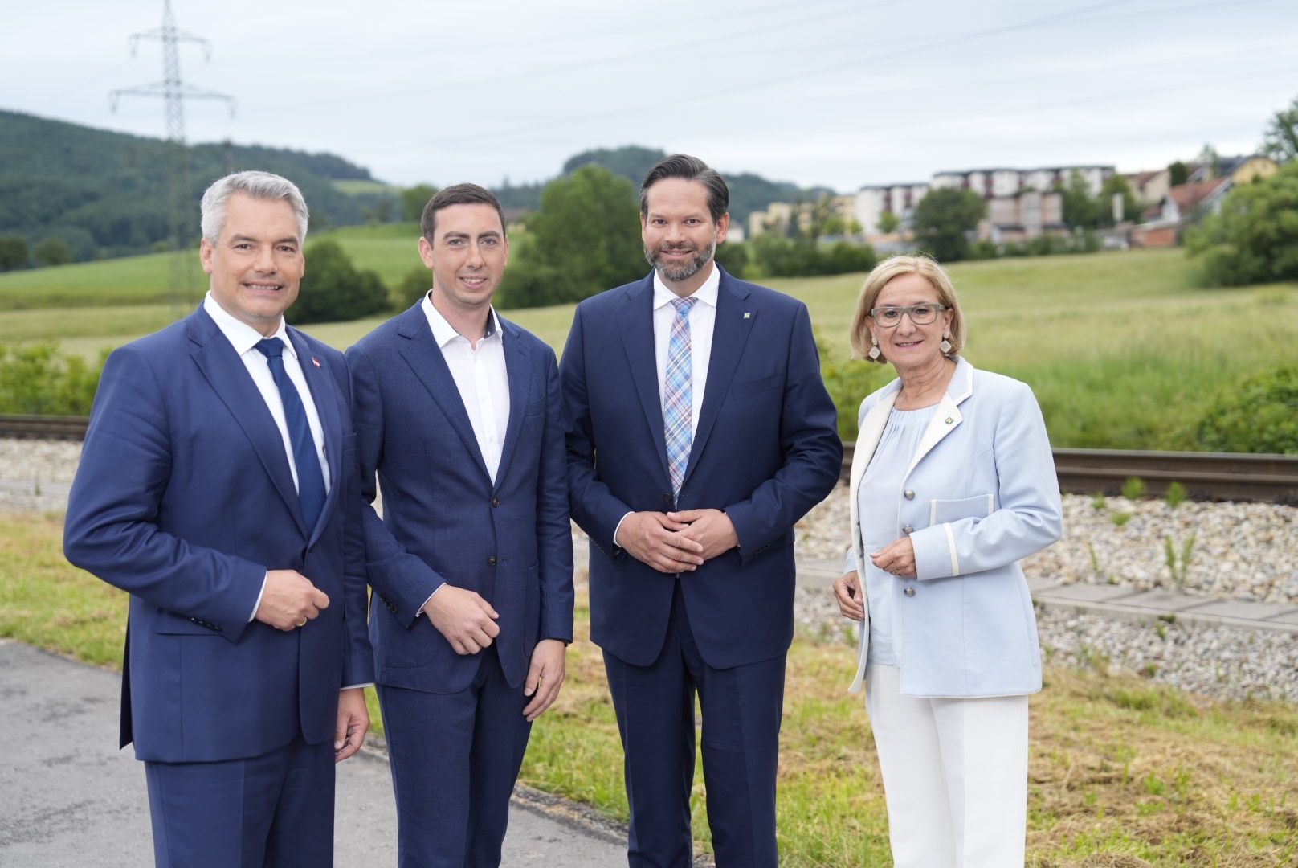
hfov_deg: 38.9
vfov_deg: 26.5
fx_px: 1840
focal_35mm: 51
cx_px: 649
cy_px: 434
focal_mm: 51
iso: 320
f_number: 2.8
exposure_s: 1/200
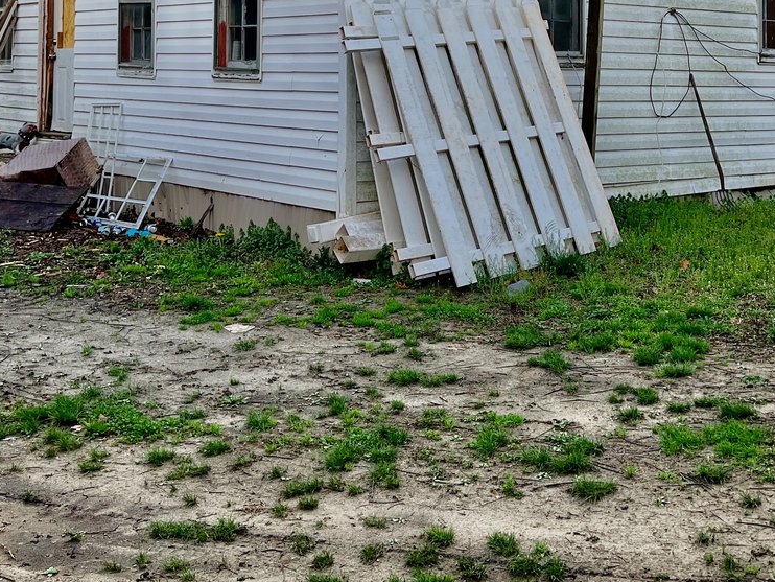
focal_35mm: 53
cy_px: 40
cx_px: 500
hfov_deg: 35.9
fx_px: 1187
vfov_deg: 26.5
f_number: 1.5
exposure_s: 1/909
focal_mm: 5.7
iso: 50
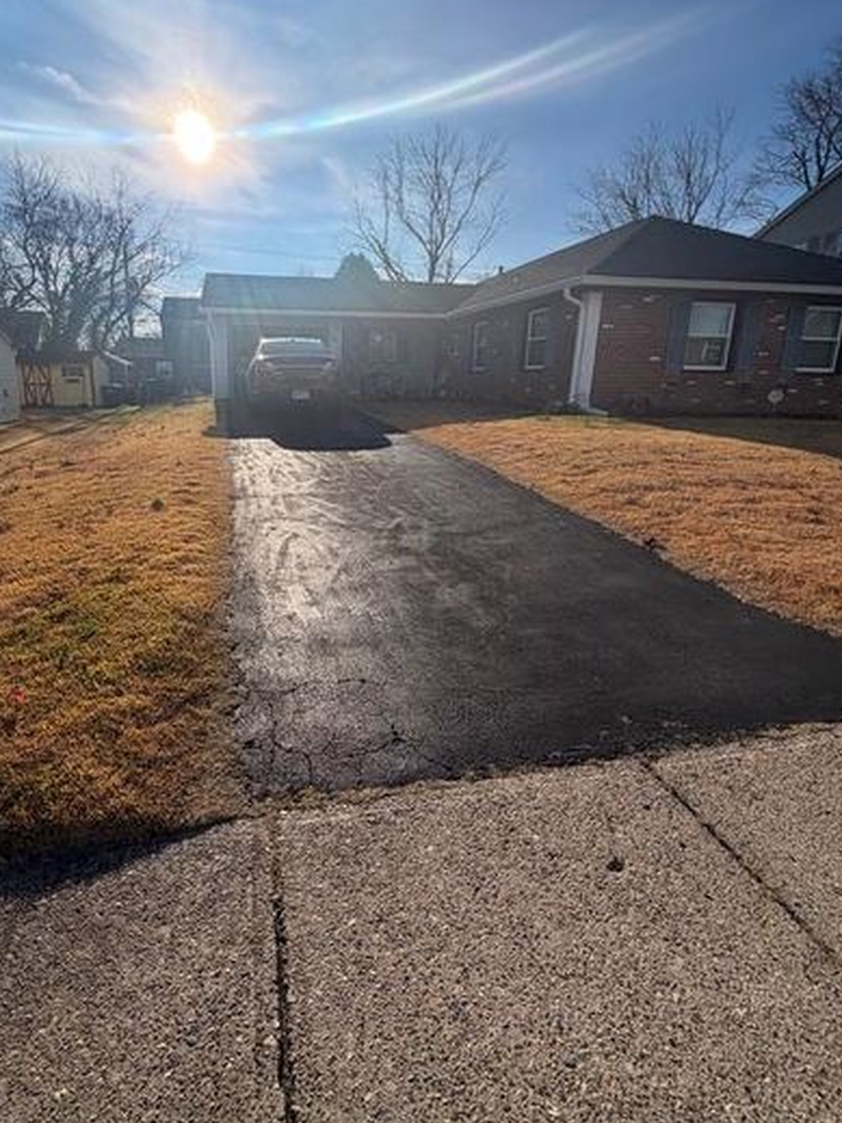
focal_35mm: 18
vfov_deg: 87.7
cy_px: 527
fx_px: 584
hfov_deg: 70.6
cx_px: 325
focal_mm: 2.22
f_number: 2.2
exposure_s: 1/1464
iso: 25
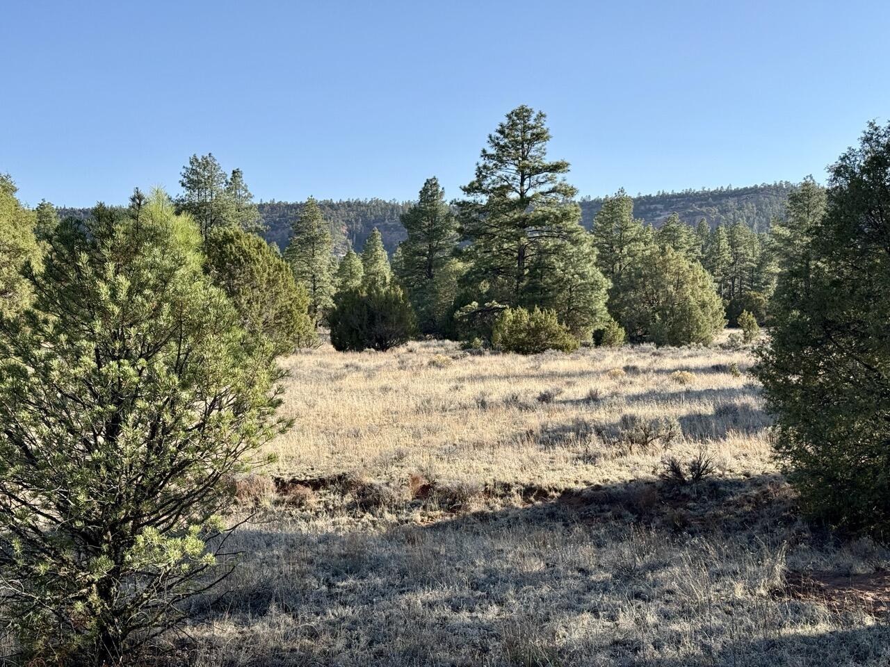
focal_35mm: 48
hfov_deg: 39.7
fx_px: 1234
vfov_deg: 30.3
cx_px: 445
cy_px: 334
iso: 64
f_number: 1.78
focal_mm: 6.76
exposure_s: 1/2762
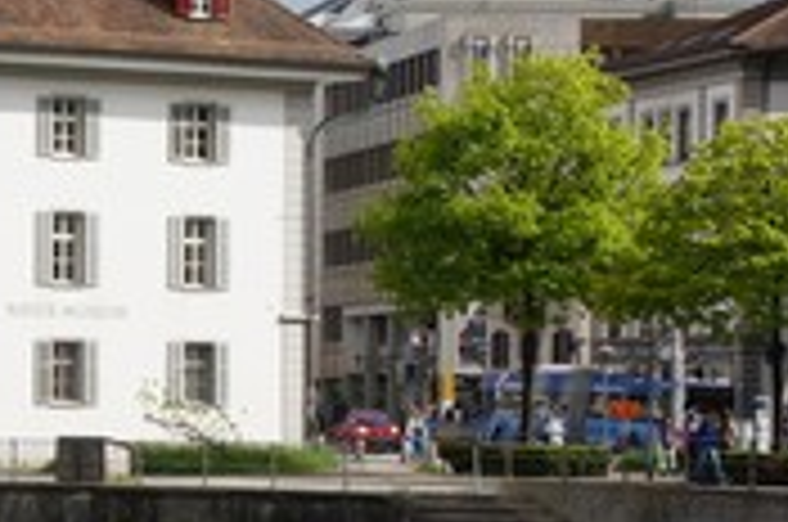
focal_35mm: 237
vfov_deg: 5.8
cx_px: -176
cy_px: 223
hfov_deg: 8.6
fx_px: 5178
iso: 100
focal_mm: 60
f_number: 11
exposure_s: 1/125
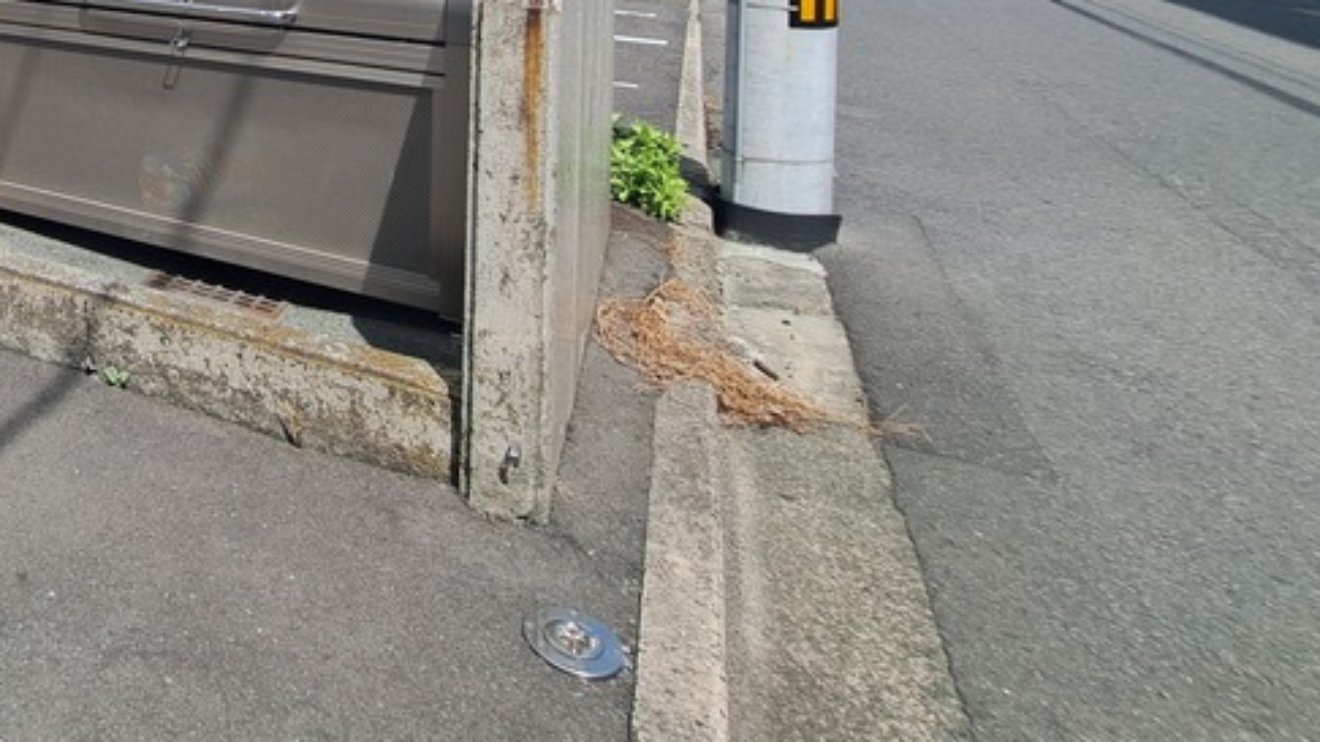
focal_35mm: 28
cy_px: -141
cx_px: 52
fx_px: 980
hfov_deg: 55.3
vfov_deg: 33.8
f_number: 2.2
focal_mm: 1.74
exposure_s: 1/980
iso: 50
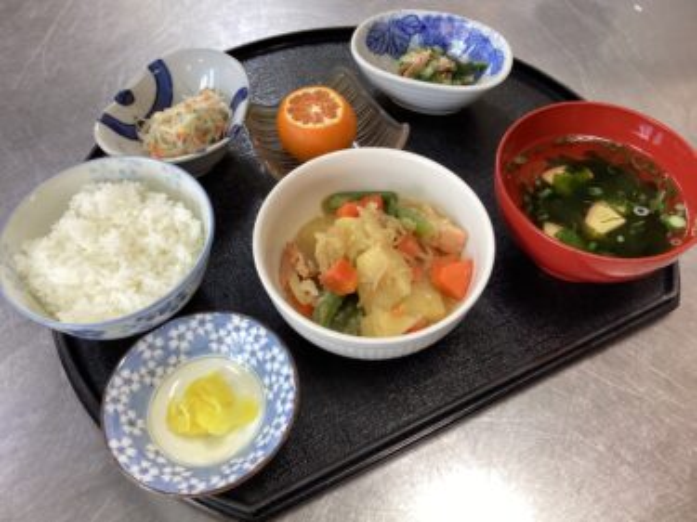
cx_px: 348
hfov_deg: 58.4
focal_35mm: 31
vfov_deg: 45.4
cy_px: 261
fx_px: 624
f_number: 2.4
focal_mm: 3.3
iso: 100
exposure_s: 1/50
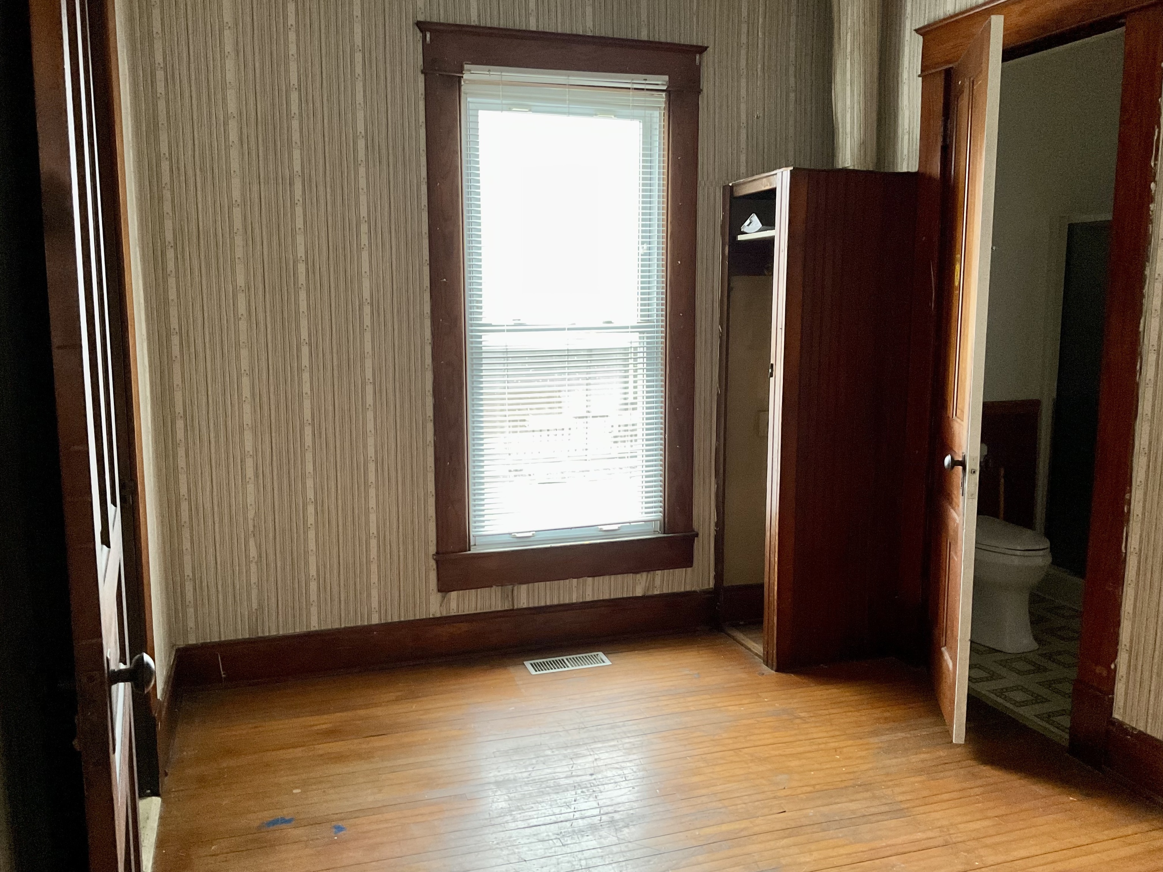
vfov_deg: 48.2
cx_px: 582
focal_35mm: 29
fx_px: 974
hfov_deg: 61.7
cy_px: 436
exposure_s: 1/40
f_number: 1.8
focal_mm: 3
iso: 250
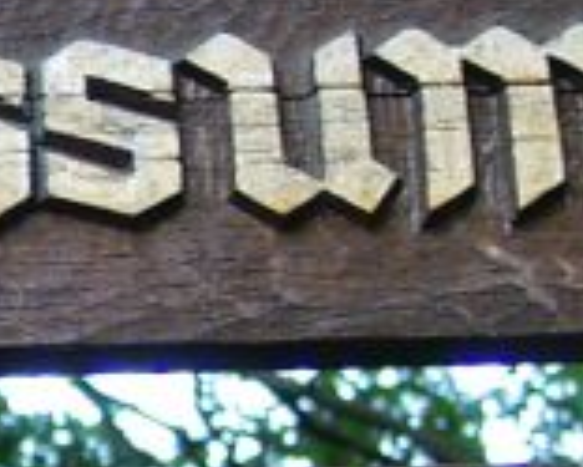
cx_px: -310
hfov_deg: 8.0
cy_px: 355
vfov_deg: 6.6
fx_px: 4057
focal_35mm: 235
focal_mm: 9.82
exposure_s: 1/68.3
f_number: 2
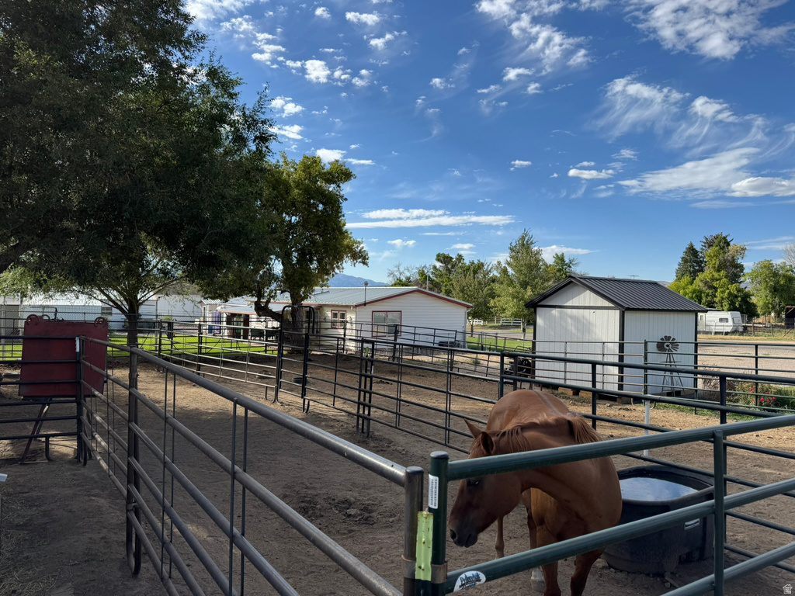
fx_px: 551
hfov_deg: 71.6
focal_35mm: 24
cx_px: 398
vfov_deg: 56.8
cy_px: 298
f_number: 1.78
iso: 80
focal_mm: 6.76
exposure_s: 1/3802
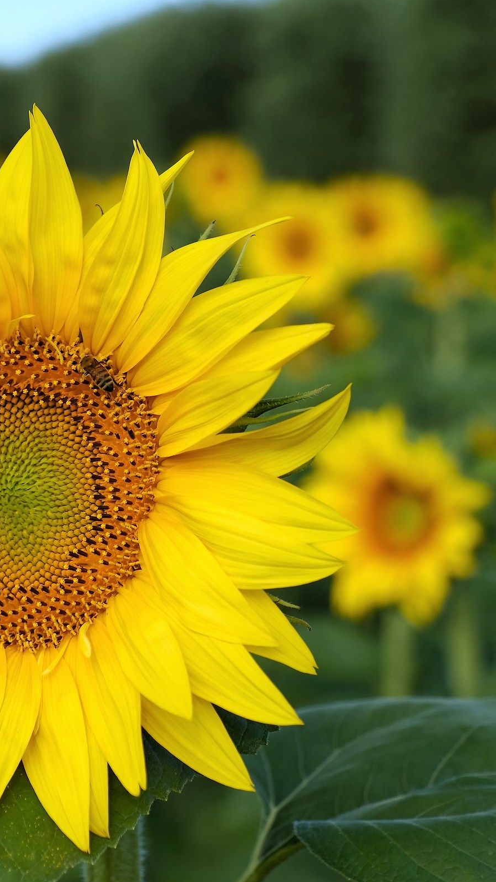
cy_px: 440
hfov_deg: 9.7
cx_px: 185
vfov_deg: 17.2
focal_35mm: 125
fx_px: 2922
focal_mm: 52.4
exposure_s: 1/125
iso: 200
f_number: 5
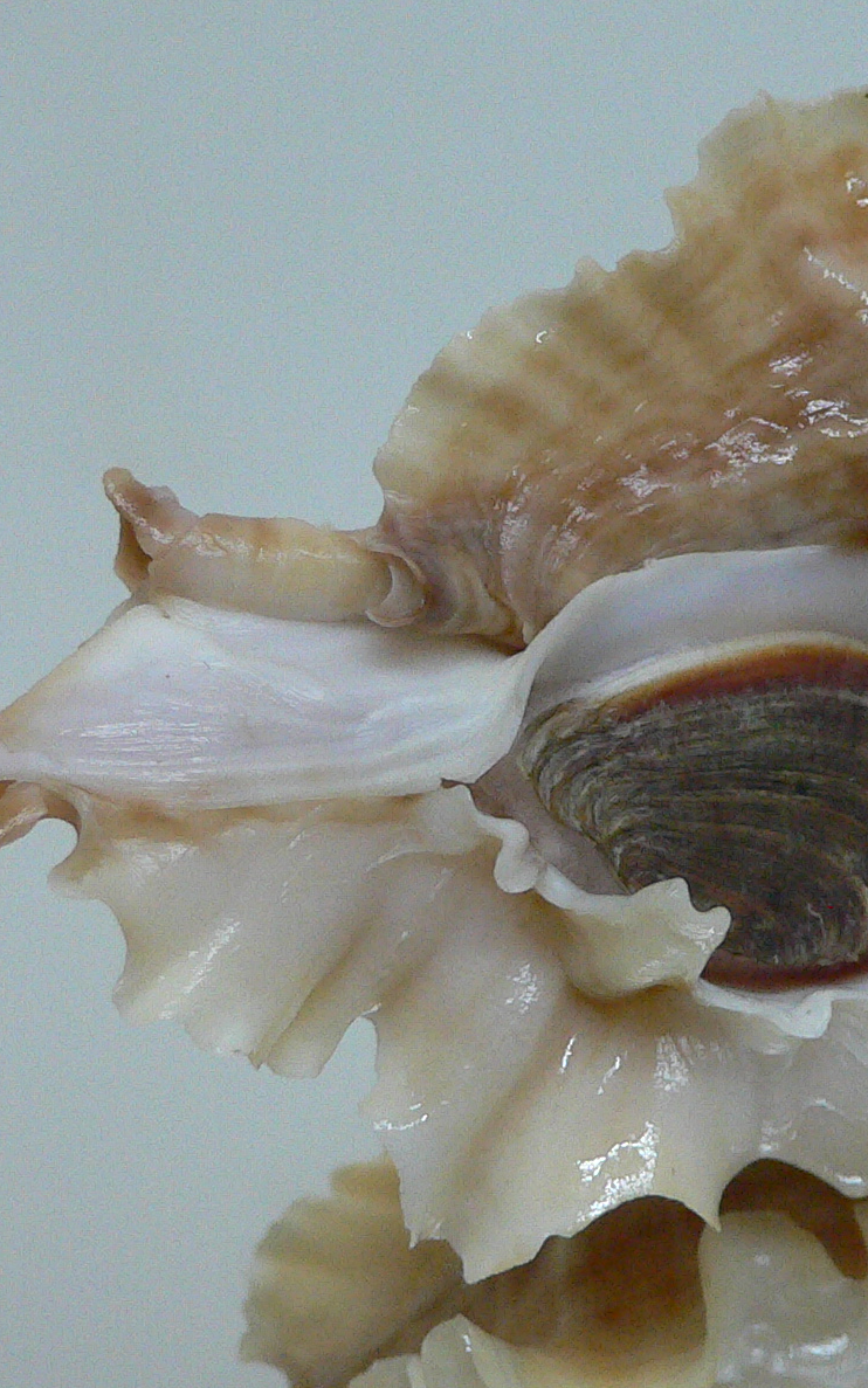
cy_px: 732
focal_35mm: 63
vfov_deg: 32.5
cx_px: 698
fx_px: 2384
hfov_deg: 20.4
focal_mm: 4.6
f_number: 2.8
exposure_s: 1/60
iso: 200
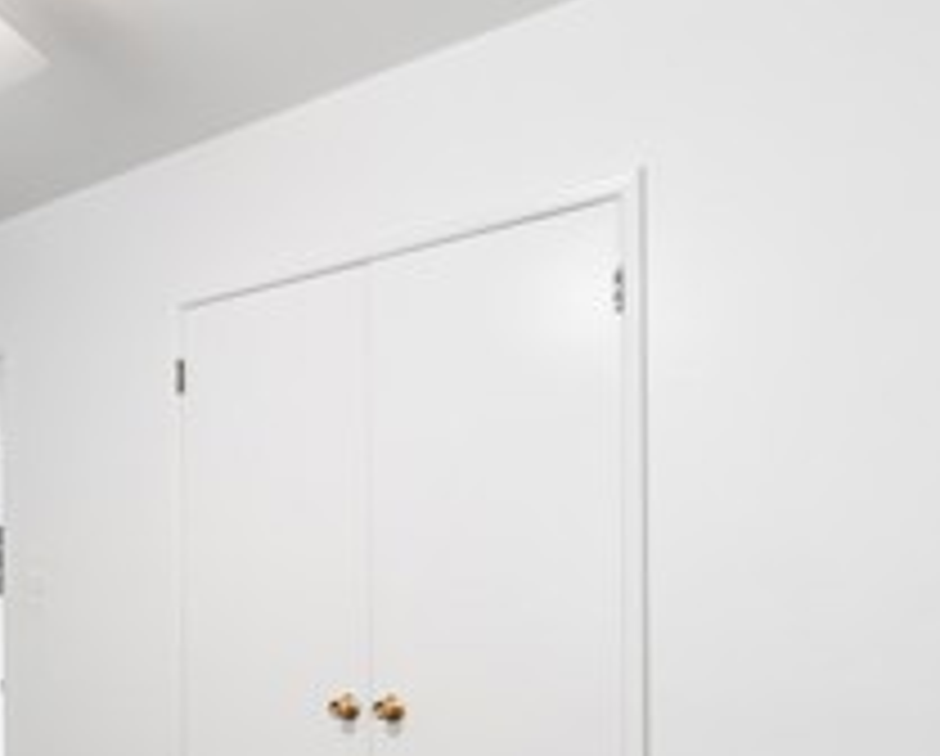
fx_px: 1199
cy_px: 594
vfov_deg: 34.0
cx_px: -18
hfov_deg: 37.8
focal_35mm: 43
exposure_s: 1/1.67
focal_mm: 10
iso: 200
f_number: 8
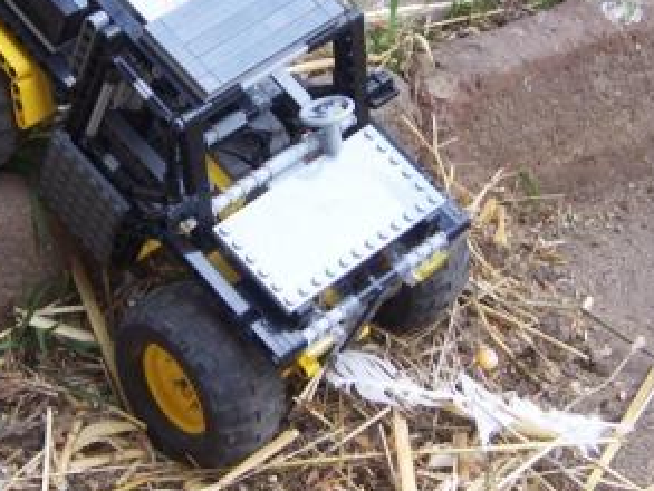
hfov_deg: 19.3
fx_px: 1909
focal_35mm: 101
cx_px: 183
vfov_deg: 14.6
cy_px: 145
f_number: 4
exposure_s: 1/90
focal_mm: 11
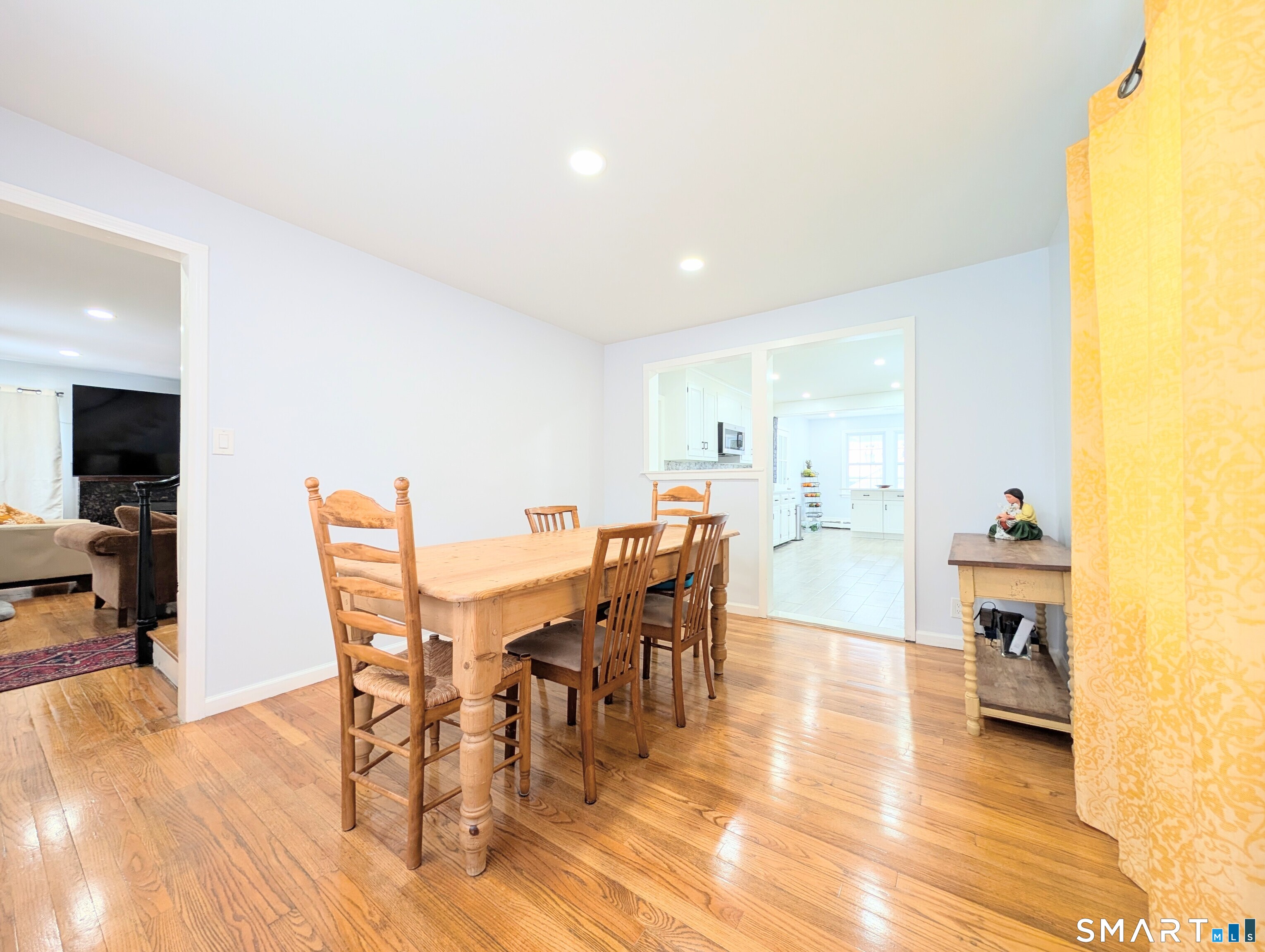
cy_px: 476
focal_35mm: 12
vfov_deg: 94.6
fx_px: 439
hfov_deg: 110.5
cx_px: 632
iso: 59
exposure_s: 1/60
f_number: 1.7
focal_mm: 2.02
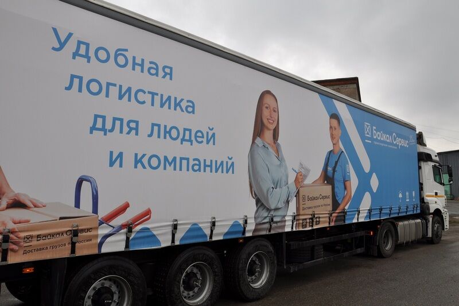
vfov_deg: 47.9
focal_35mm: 27
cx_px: 230
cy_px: 153
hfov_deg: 67.4
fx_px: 344
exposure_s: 1/160
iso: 200
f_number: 13
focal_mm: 18
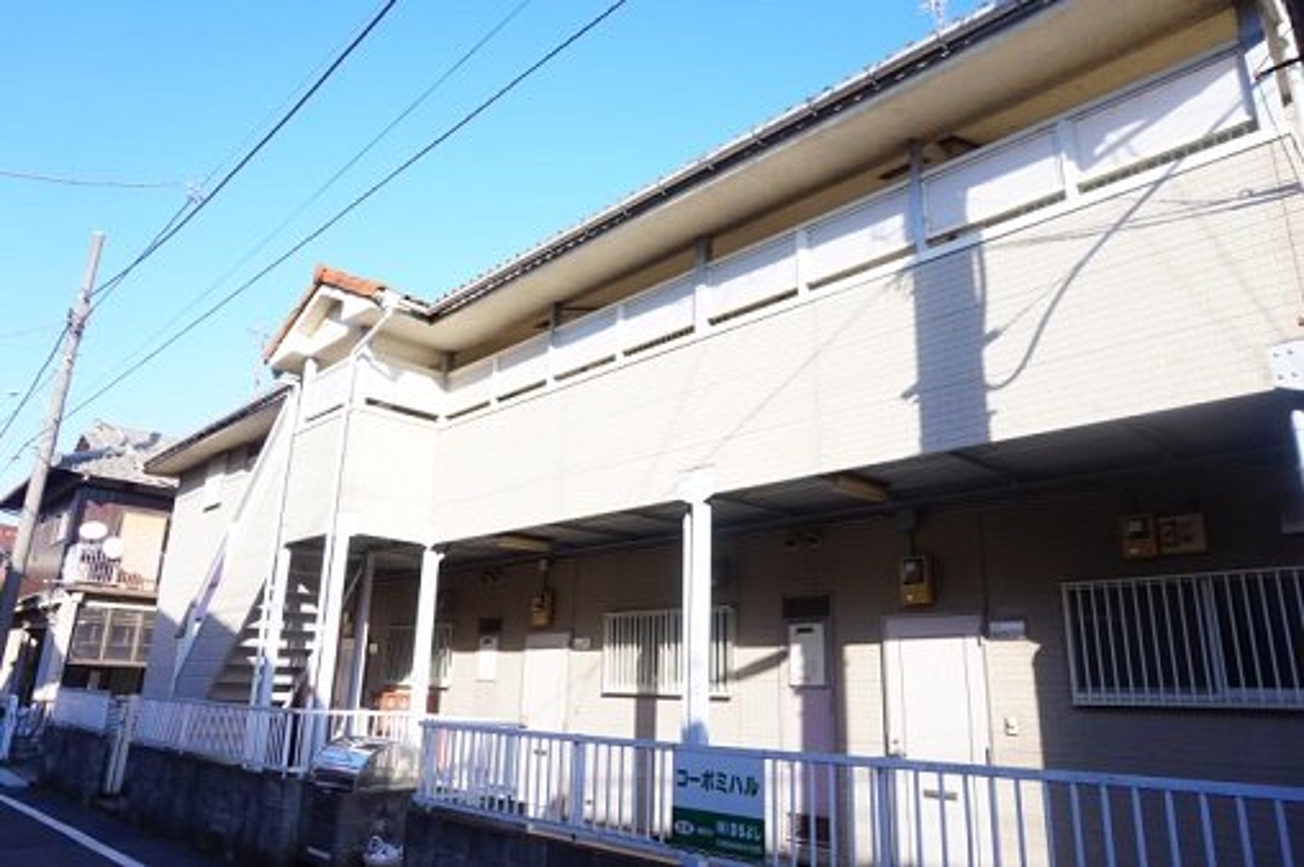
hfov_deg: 73.8
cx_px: 652
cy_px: 434
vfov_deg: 53.1
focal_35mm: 24
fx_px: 869
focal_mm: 16
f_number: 7.1
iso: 100
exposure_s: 1/100
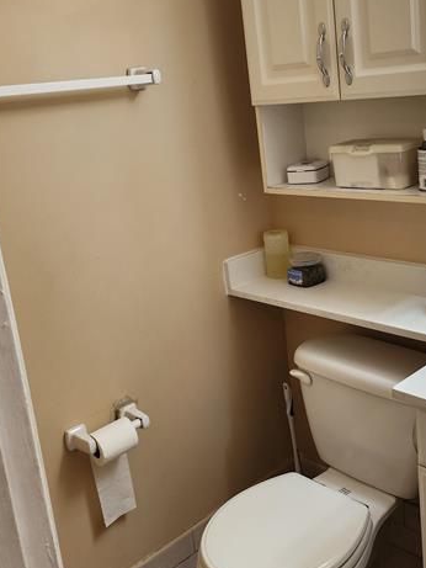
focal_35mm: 40
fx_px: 656
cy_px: 241
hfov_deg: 35.8
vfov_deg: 46.6
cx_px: 267
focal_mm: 5
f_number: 1.8
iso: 100
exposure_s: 1/120
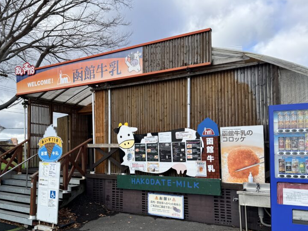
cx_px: 103
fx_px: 302
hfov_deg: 52.9
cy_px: 141
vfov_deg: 41.5
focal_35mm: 34
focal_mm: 6.76
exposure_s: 1/1721
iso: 80
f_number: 1.78
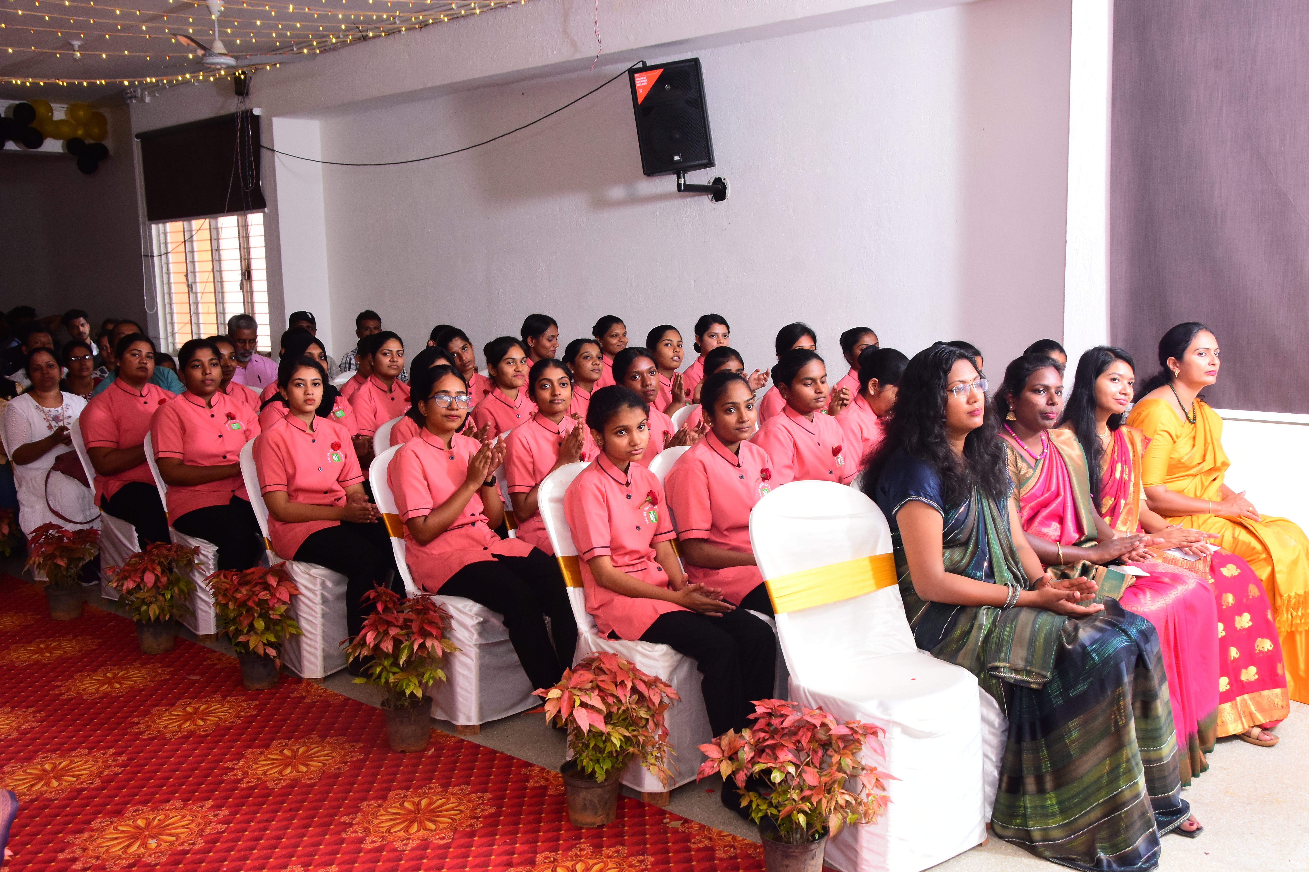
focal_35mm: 33
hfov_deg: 57.2
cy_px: 436
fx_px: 1200
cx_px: 654
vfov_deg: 40.0
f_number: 9
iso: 1000
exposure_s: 1/125
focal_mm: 22
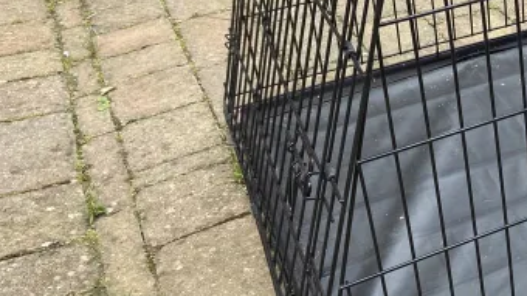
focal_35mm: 60
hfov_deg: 32.1
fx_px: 838
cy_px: 33
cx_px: 532
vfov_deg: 19.7
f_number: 1.8
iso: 32
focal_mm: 4.25
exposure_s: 1/201
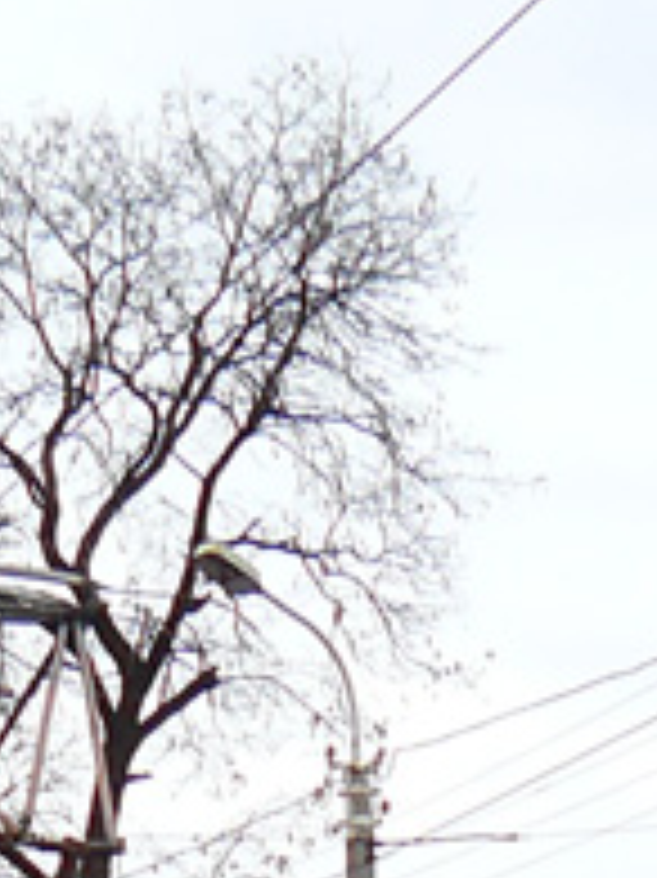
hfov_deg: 7.8
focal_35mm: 189
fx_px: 4788
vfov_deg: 10.2
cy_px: 1279
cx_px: 198
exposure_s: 1/200
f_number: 2.8
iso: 100
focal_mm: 6
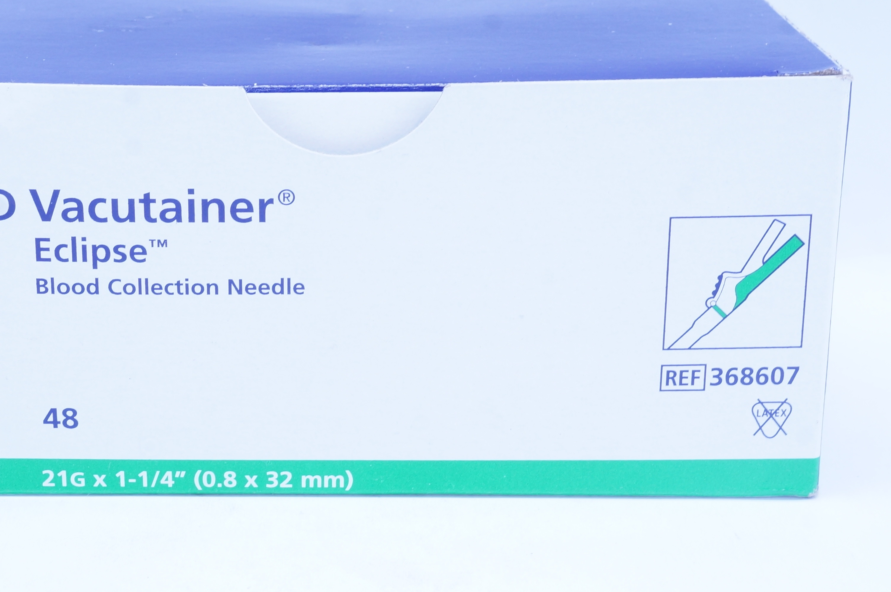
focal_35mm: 81
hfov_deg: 25.1
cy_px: 258
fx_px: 1998
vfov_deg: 16.8
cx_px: 339
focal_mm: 33
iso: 400
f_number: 13
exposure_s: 1/10
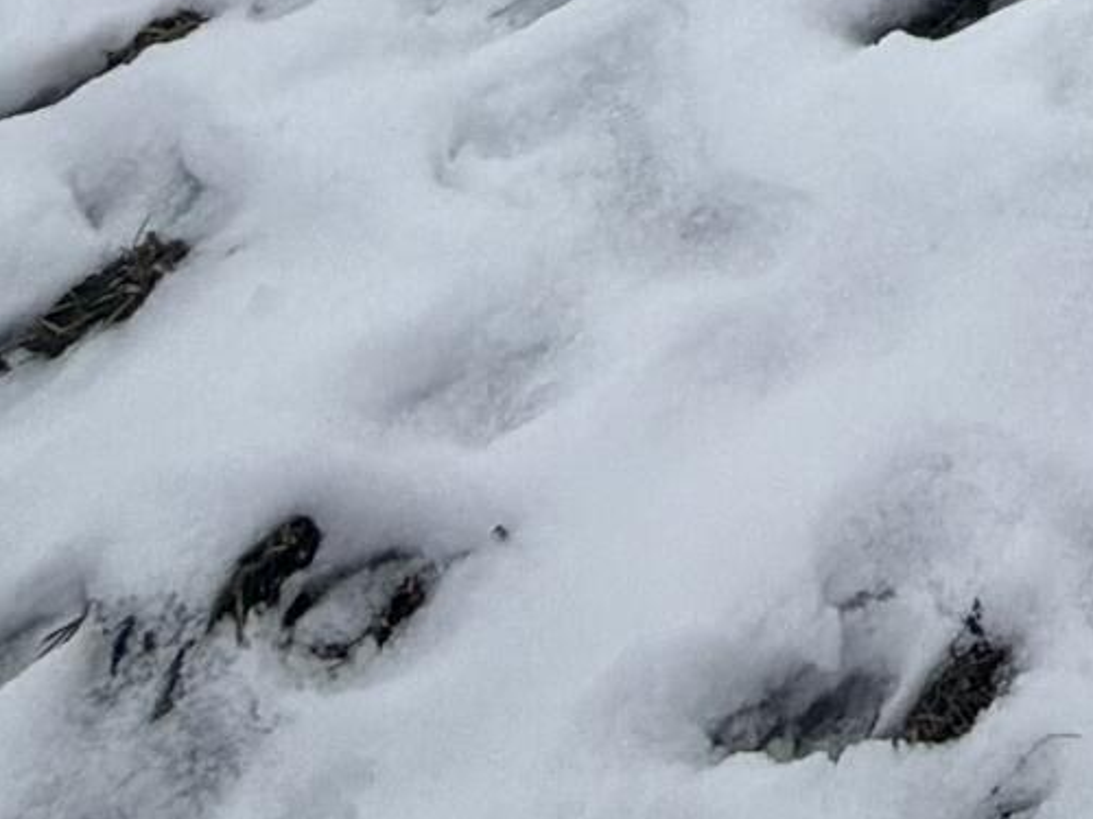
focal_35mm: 84
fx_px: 2652
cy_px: -1527
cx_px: 2018
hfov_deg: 18.0
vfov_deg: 11.6
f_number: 2.2
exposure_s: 1/189
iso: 40
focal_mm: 2.22
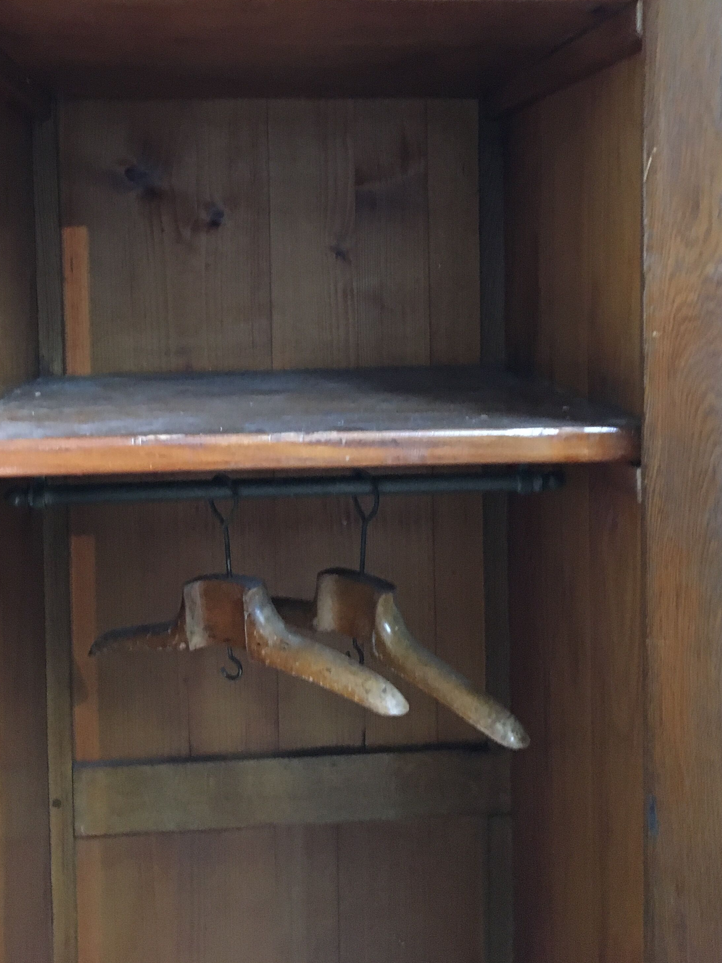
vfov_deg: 46.0
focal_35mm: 40
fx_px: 1112
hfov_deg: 35.9
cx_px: 319
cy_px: 313
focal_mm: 4.15
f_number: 2.2
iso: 400
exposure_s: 1/17
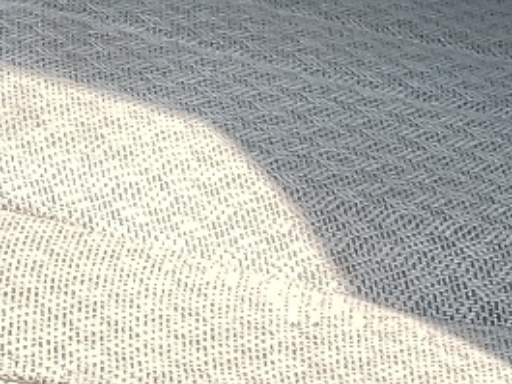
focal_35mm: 157
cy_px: -482
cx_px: 81
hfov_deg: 12.5
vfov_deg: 8.7
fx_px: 2323
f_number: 1.5
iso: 50
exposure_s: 1/909
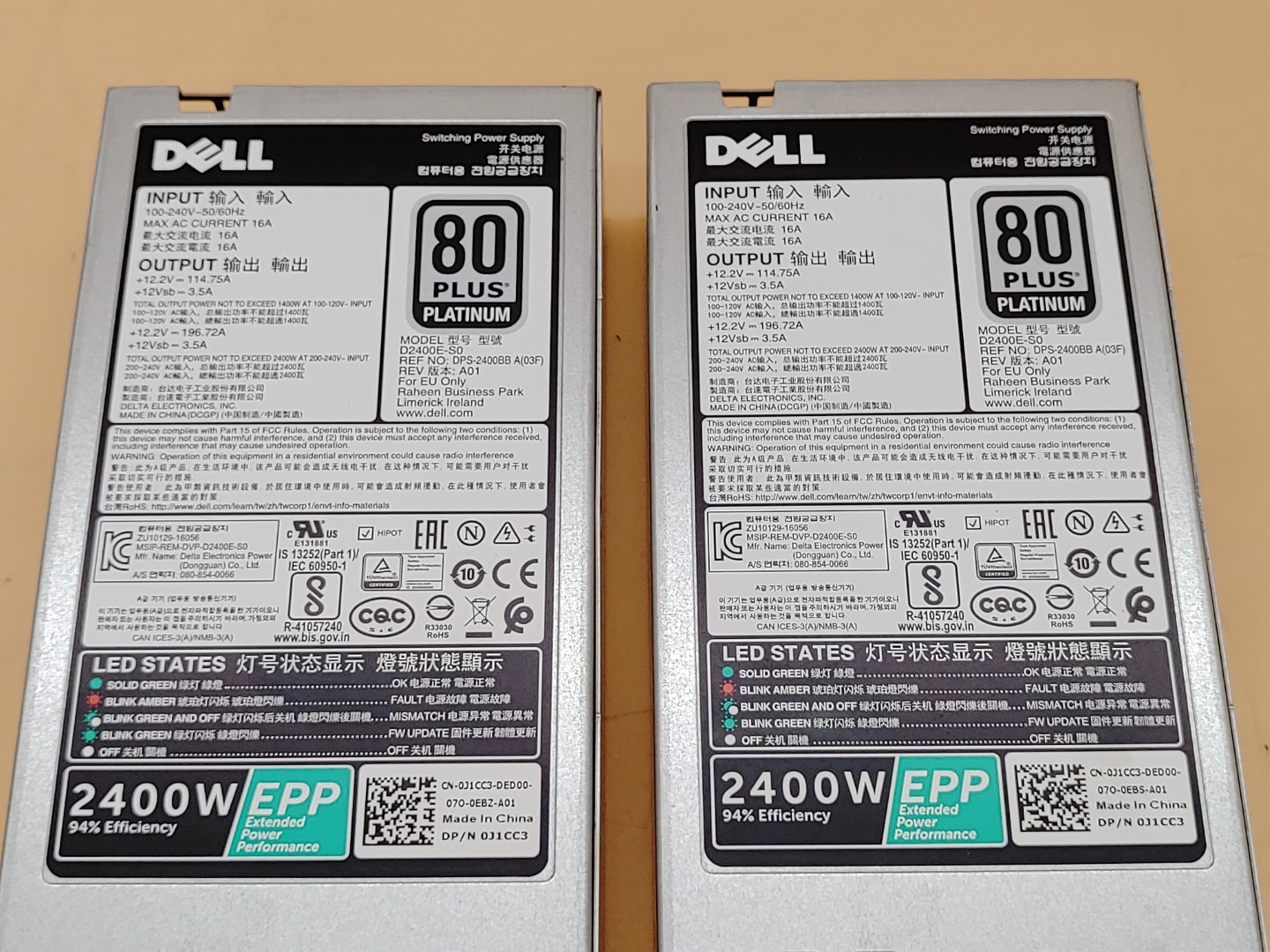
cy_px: 476
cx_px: 635
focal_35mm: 52
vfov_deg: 28.0
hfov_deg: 36.8
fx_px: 1908
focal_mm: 4.36
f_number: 1.8
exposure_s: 1/96
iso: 50
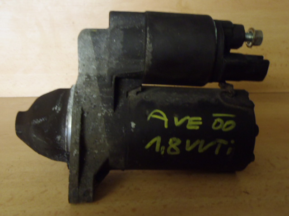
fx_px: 309
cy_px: 108
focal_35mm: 37
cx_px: 144
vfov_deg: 38.7
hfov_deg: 50.1
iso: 400
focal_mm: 6.64
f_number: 4.7
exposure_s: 1/4
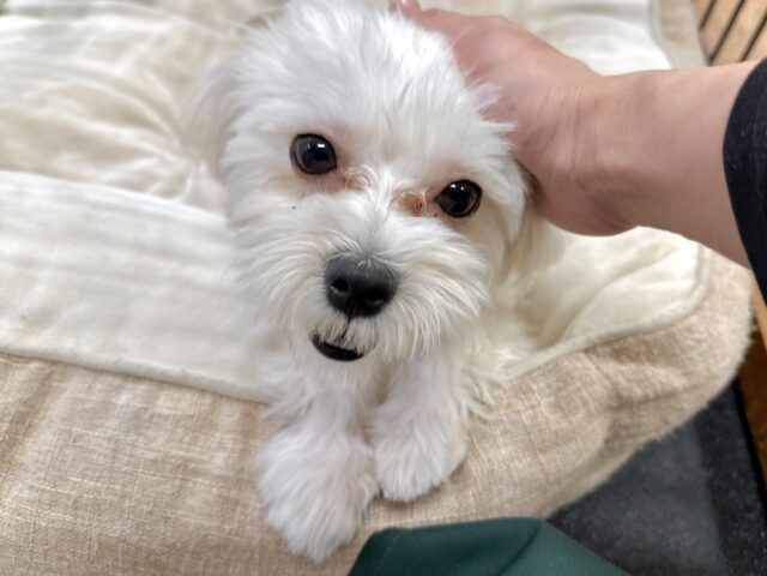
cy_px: 288
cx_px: 384
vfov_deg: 56.8
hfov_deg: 71.6
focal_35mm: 24
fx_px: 532
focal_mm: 6.86
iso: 100
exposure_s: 1/121
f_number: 1.78
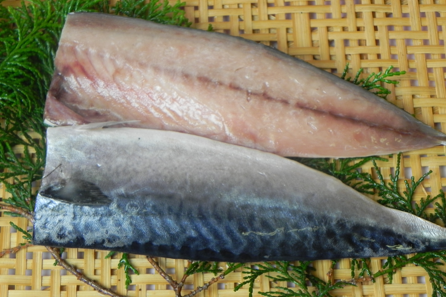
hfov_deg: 22.9
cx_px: 223
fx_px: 1103
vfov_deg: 15.4
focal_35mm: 89
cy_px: 154
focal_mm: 15.1
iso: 160
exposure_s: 1/75.2
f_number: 4
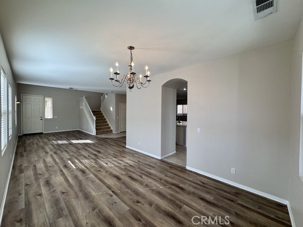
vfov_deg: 85.7
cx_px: 152
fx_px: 123
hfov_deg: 102.1
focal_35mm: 14
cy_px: 114
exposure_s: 1/120
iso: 50
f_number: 2.2
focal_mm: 2.22
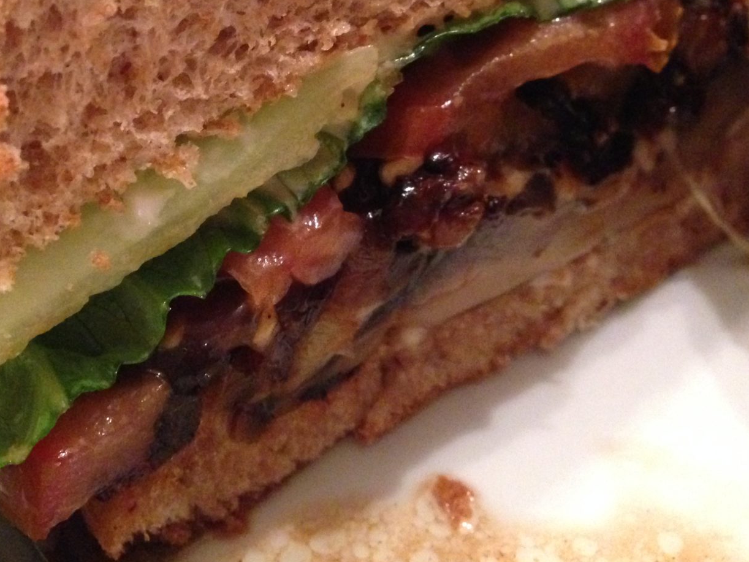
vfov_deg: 26.7
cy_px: 150
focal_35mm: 54
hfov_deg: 35.4
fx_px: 1169
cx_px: 295
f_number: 2.4
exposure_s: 1/15
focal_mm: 4.12
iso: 800
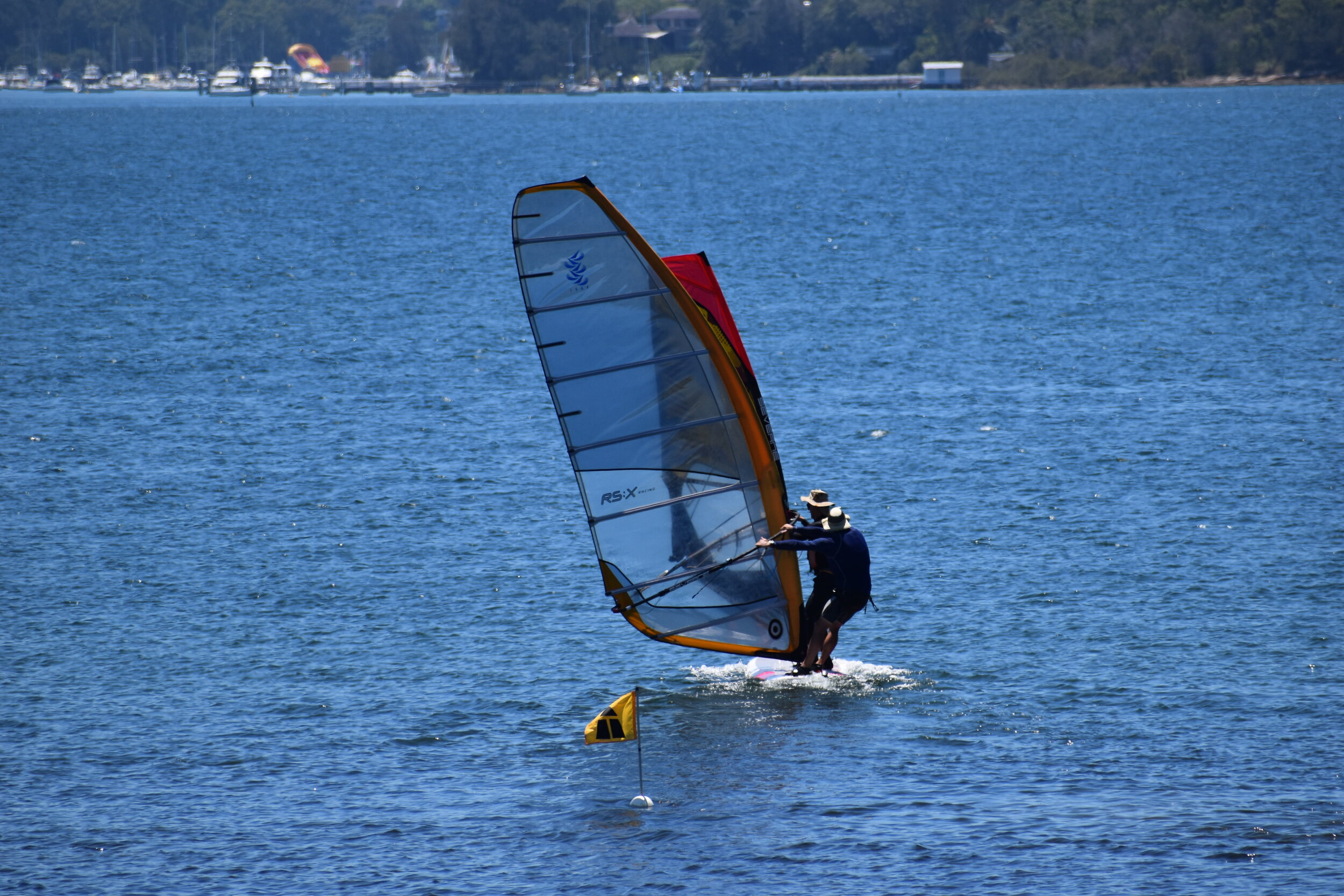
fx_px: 16800
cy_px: 448
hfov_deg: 4.6
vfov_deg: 3.1
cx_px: 672
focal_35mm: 450
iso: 200
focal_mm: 300
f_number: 8
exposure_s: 1/1000
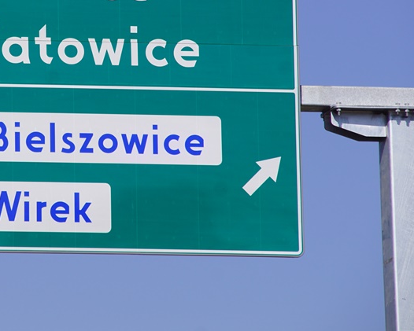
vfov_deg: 4.1
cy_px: 73
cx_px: 48
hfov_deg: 5.2
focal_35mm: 375
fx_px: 4596
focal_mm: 140
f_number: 9
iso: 100
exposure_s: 1/400
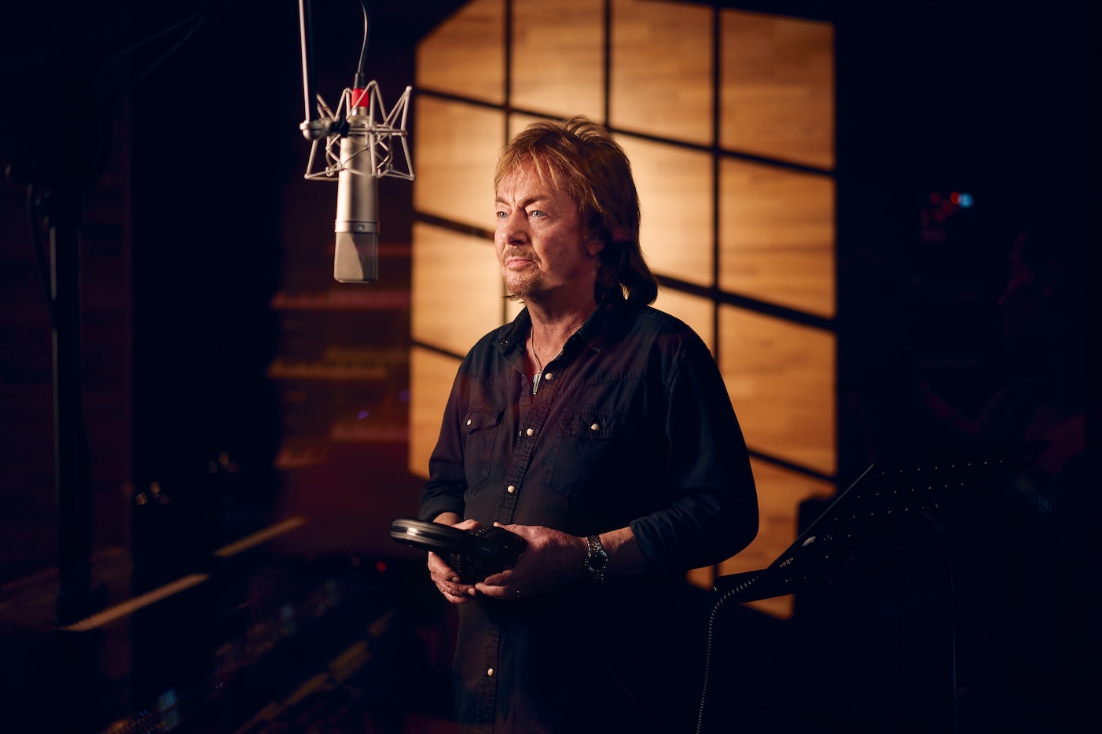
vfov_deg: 24.6
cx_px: 551
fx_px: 1683
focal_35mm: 55
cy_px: 367
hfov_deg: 36.3
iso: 640
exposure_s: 1/125
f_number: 2
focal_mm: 55
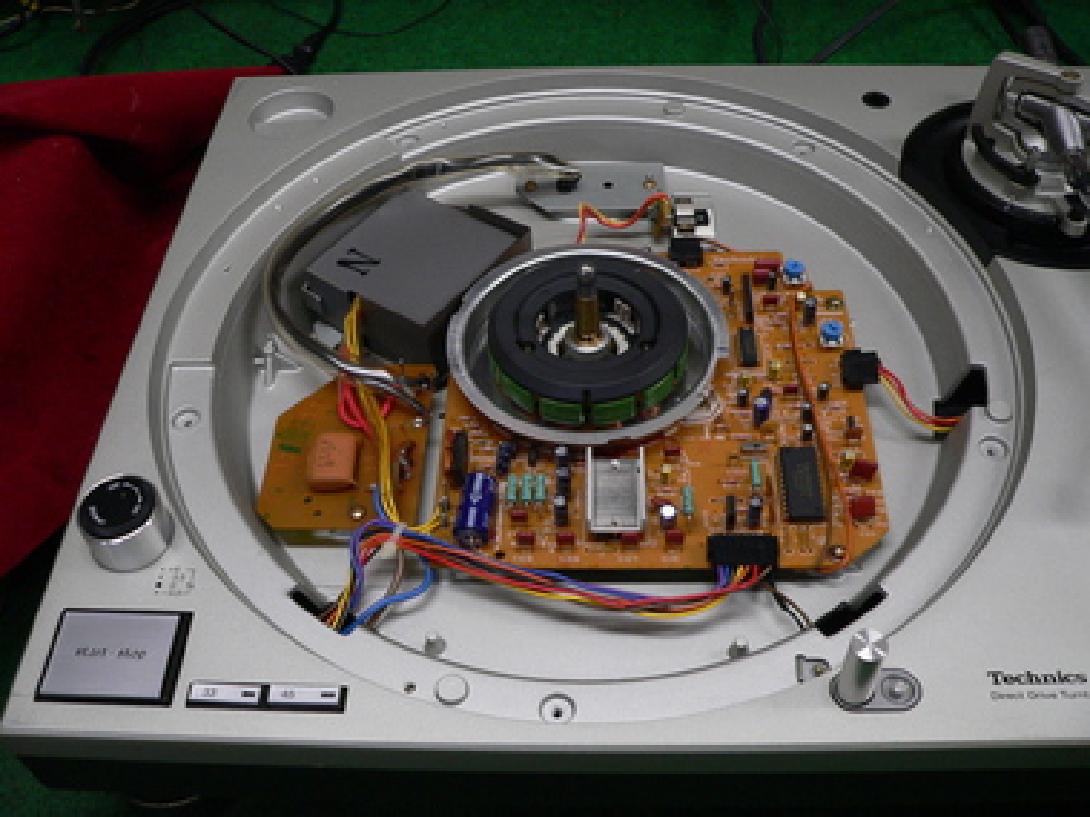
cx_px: 545
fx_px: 1134
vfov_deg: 39.7
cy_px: 408
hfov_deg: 51.4
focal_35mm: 36
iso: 200
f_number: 2.8
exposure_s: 1/50
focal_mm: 6
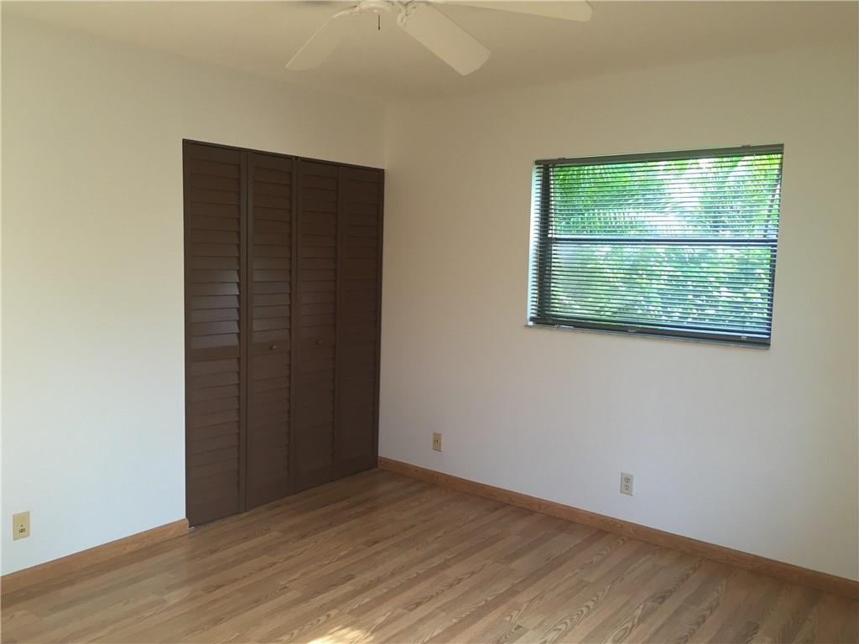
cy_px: 322
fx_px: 720
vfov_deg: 48.2
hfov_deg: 61.7
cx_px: 430
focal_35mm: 29
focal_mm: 4.15
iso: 32
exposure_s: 1/40
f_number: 2.2
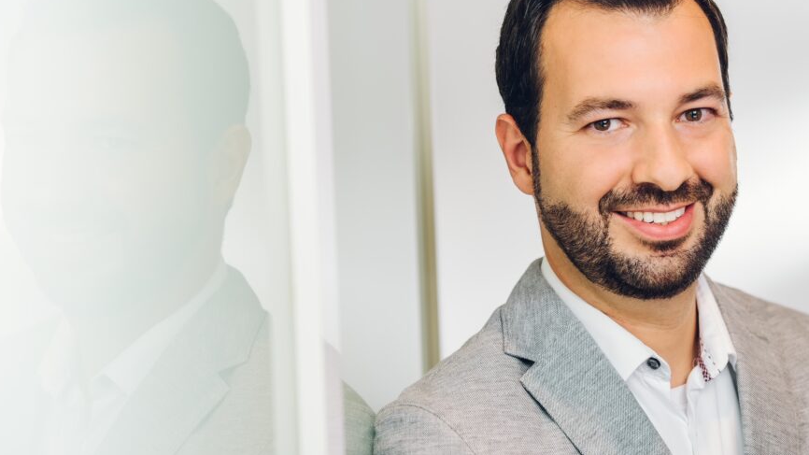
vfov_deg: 19.4
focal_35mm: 62
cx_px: 467
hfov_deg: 33.8
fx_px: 1330
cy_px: 233
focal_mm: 50
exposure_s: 1/160
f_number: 3.2
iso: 100
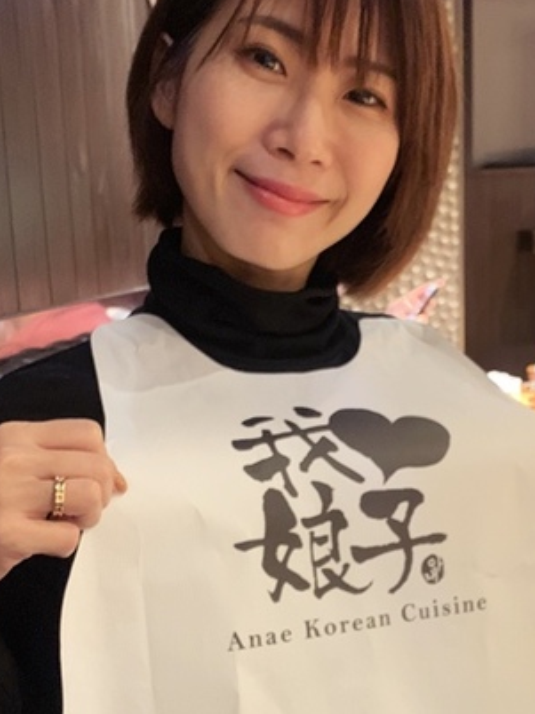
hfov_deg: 26.5
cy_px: 488
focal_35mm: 55
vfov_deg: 34.6
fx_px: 1135
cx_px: 314
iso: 640
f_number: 1.8
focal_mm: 4.25
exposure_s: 1/24
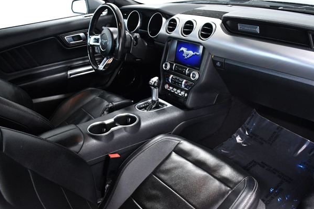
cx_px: 168
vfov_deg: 44.9
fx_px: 253
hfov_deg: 63.6
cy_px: 103
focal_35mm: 29
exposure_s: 1/125
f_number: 5
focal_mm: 18
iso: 2500
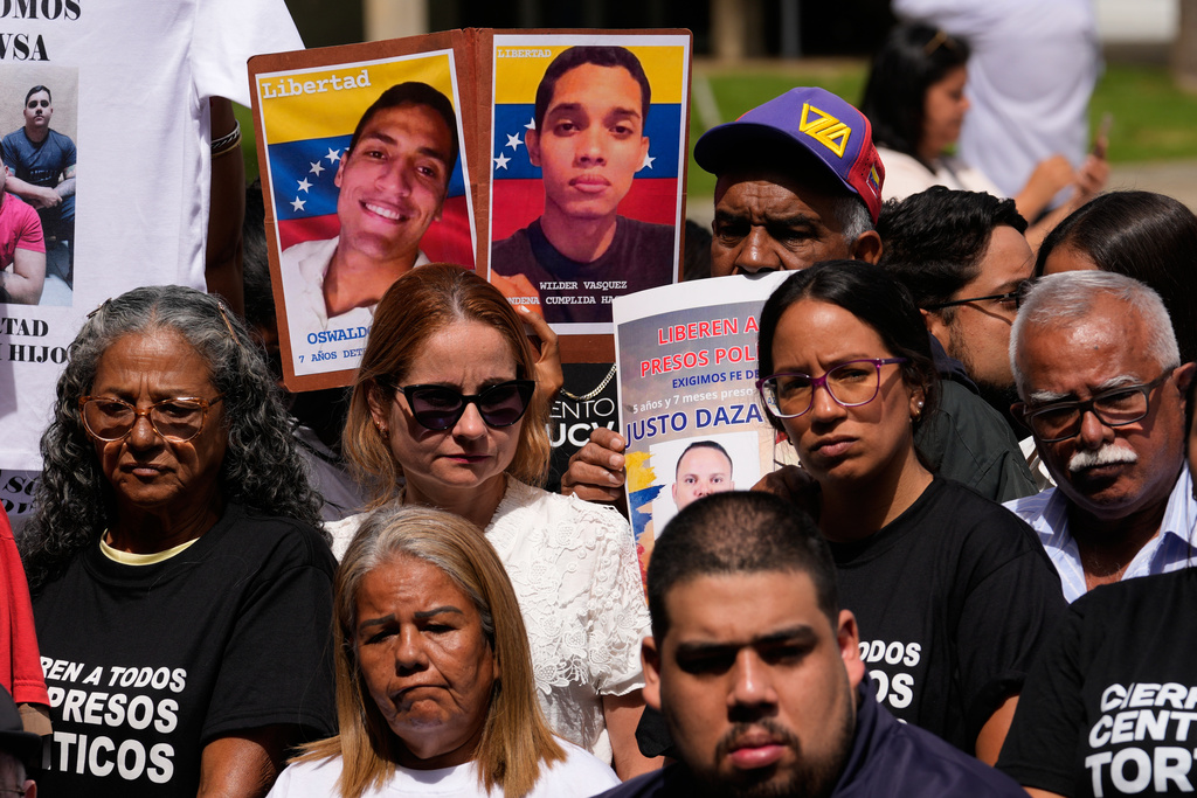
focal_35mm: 225
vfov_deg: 6.1
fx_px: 7482
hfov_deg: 9.1
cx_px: 598
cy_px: 399
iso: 200
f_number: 5.6
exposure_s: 1/1600
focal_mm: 150
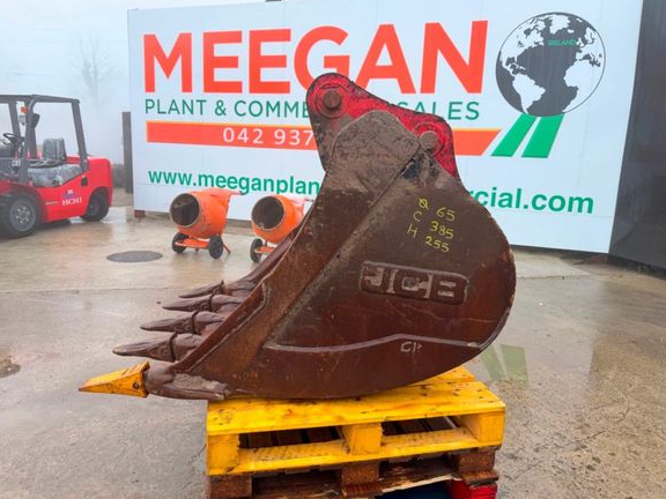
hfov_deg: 69.4
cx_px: 326
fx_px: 481
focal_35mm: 25
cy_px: 244
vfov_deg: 54.9
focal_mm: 6.76
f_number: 1.78
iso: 80
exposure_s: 1/198
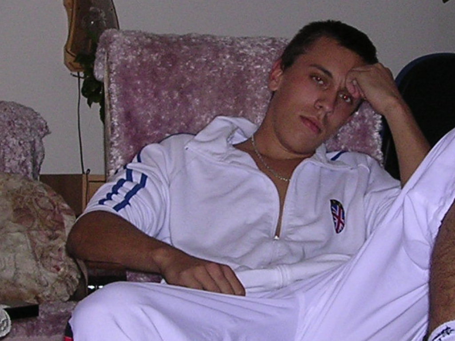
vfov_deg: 37.7
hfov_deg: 49.0
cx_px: 228
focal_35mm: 38
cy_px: 170
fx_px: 499
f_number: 2.8
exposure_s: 1/60.1
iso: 119
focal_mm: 5.8
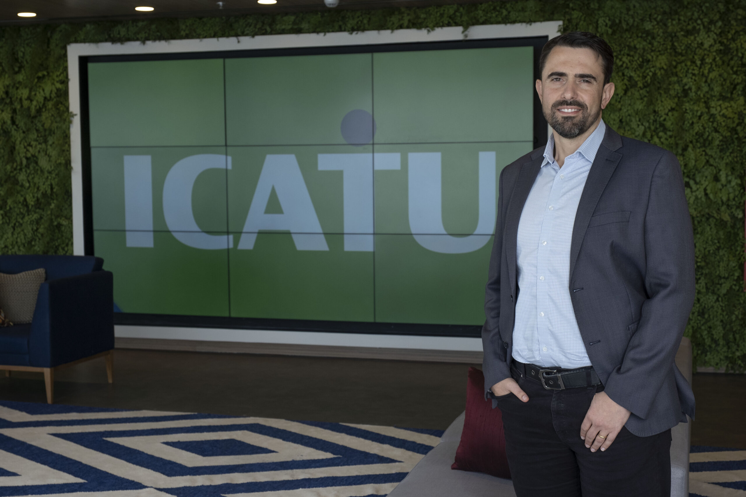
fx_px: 1057
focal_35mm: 51
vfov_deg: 26.5
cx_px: 373
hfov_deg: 38.9
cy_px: 248
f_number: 5.6
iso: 800
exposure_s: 1/250
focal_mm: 34.2
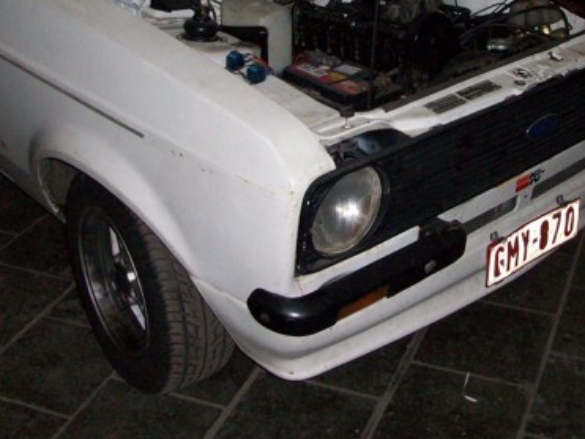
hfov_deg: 34.8
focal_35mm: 55
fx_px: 929
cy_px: 99
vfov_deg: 26.1
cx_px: 356
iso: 160
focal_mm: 5.7
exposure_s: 1/60
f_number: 2.8
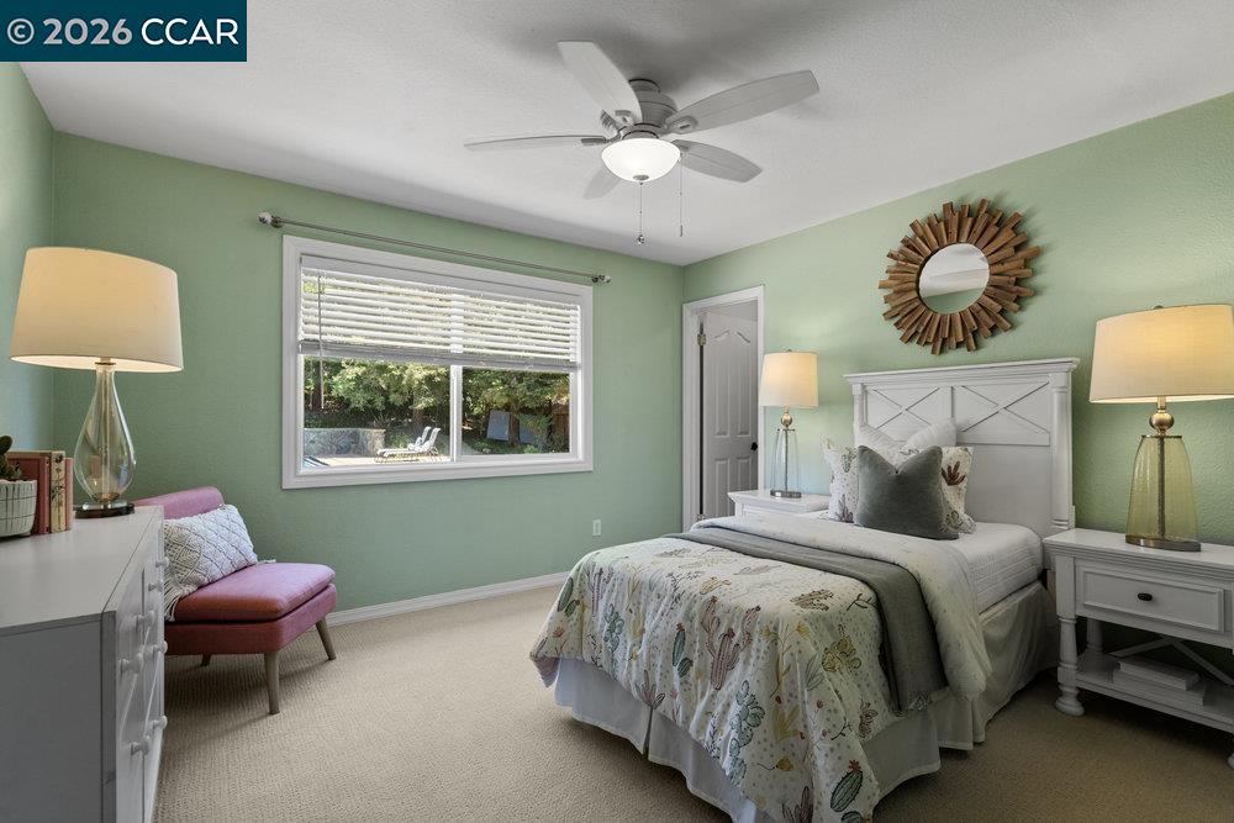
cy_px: 412
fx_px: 548
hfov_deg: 96.7
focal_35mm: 16
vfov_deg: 73.8
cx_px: 617
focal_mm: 16
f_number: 7.1
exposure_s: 1/20
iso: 160
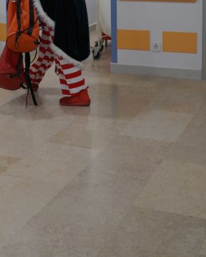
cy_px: -7
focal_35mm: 64
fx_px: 487
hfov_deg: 23.8
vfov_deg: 27.6
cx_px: 73
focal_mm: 18
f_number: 3.5
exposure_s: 1/200
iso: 1000
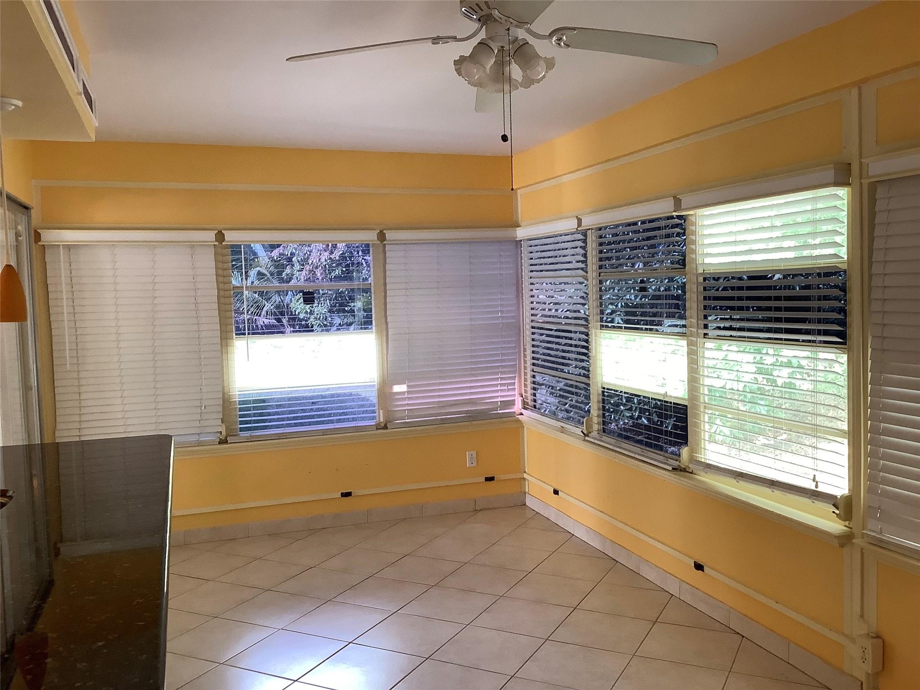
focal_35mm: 31
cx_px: 460
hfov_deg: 58.4
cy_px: 345
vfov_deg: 45.4
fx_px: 824
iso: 80
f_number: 2.4
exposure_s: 1/60
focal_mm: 3.3
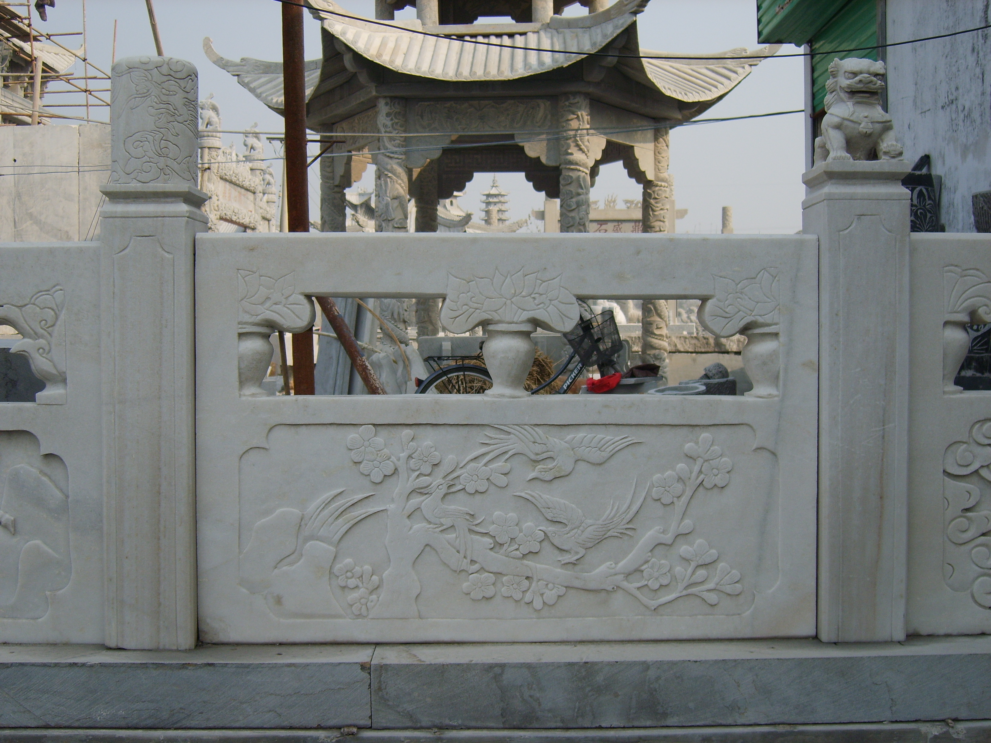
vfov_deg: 32.9
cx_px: 496
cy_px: 372
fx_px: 1260
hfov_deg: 42.9
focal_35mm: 44
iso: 50
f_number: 3.1
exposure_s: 1/1000
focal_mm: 9.2
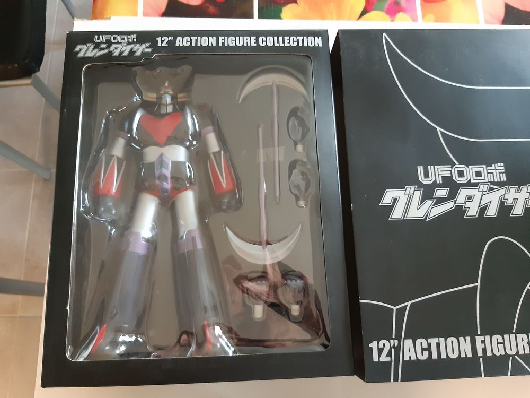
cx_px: 265
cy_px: 199
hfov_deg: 67.3
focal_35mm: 26
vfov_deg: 53.1
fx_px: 398
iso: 500
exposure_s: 1/20
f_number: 1.7
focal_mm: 3.92
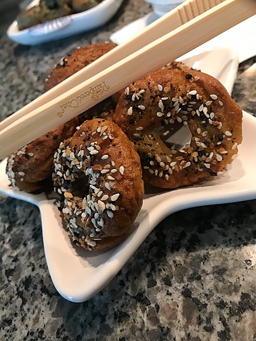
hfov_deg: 49.8
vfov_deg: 63.4
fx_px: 276
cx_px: 128
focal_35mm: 28
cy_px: 170
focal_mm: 3.99
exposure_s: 1/15
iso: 64
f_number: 1.8
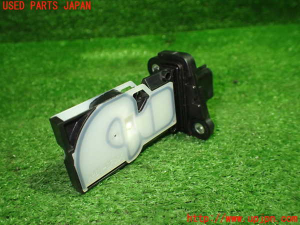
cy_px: 112
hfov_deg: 60.0
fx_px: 260
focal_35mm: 30
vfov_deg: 46.8
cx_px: 150
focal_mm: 5.4
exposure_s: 1/125
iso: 800
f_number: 2.3
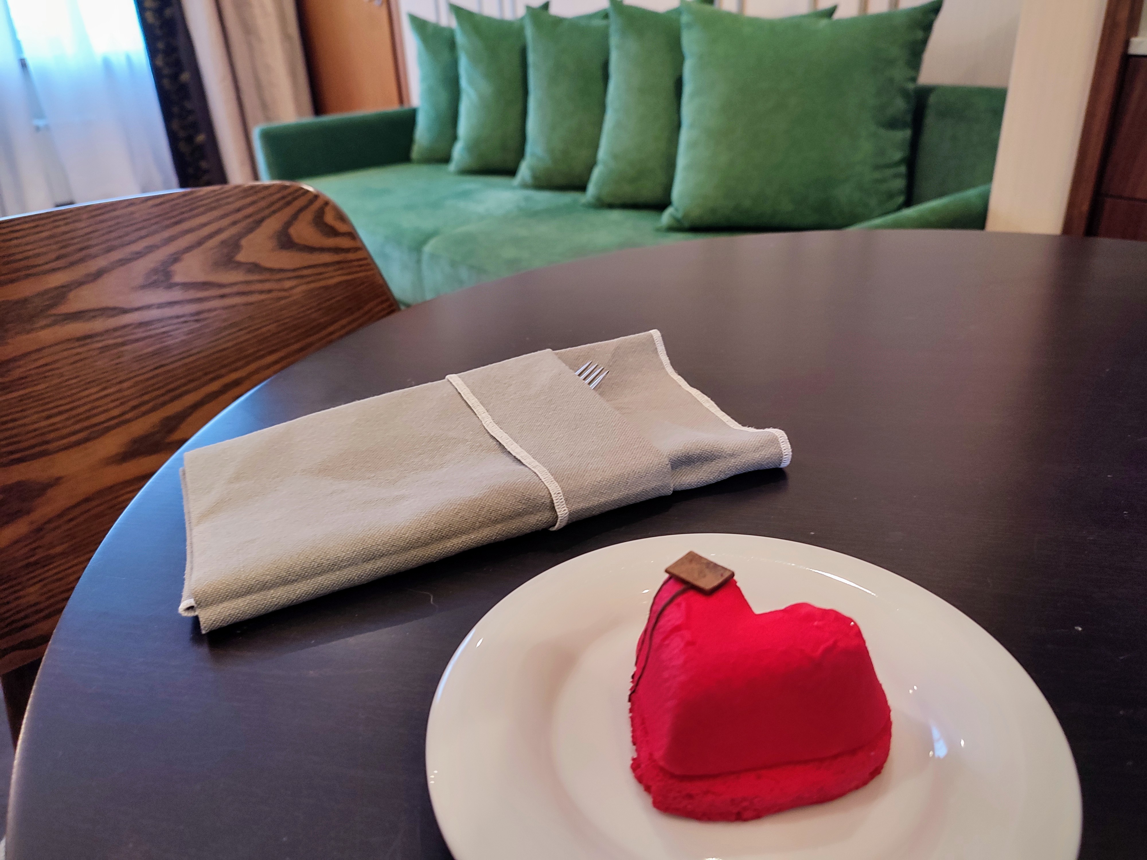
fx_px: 828
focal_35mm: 25
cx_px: 574
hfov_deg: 69.4
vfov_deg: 54.9
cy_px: 430
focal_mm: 6.04
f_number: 1.9
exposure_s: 1/25
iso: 288
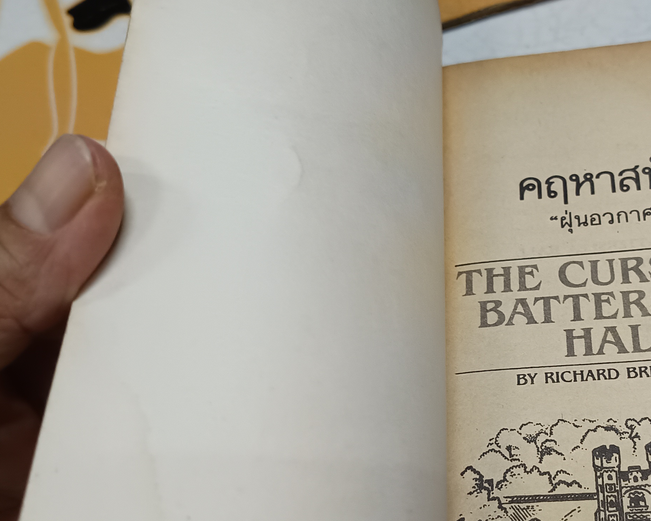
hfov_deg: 35.6
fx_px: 983
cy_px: 323
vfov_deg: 29.6
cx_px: 512
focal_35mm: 51
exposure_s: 1/33.3
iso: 857
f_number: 1.7
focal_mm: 5.31
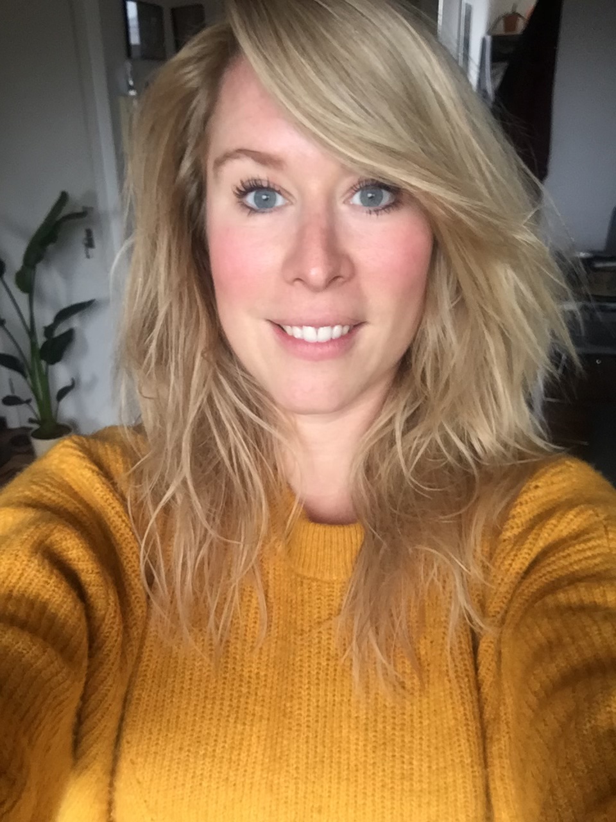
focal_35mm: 31
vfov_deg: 58.4
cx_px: 308
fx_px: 736
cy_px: 411
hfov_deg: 45.4
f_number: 2.2
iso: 50
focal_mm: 2.65
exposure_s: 1/33
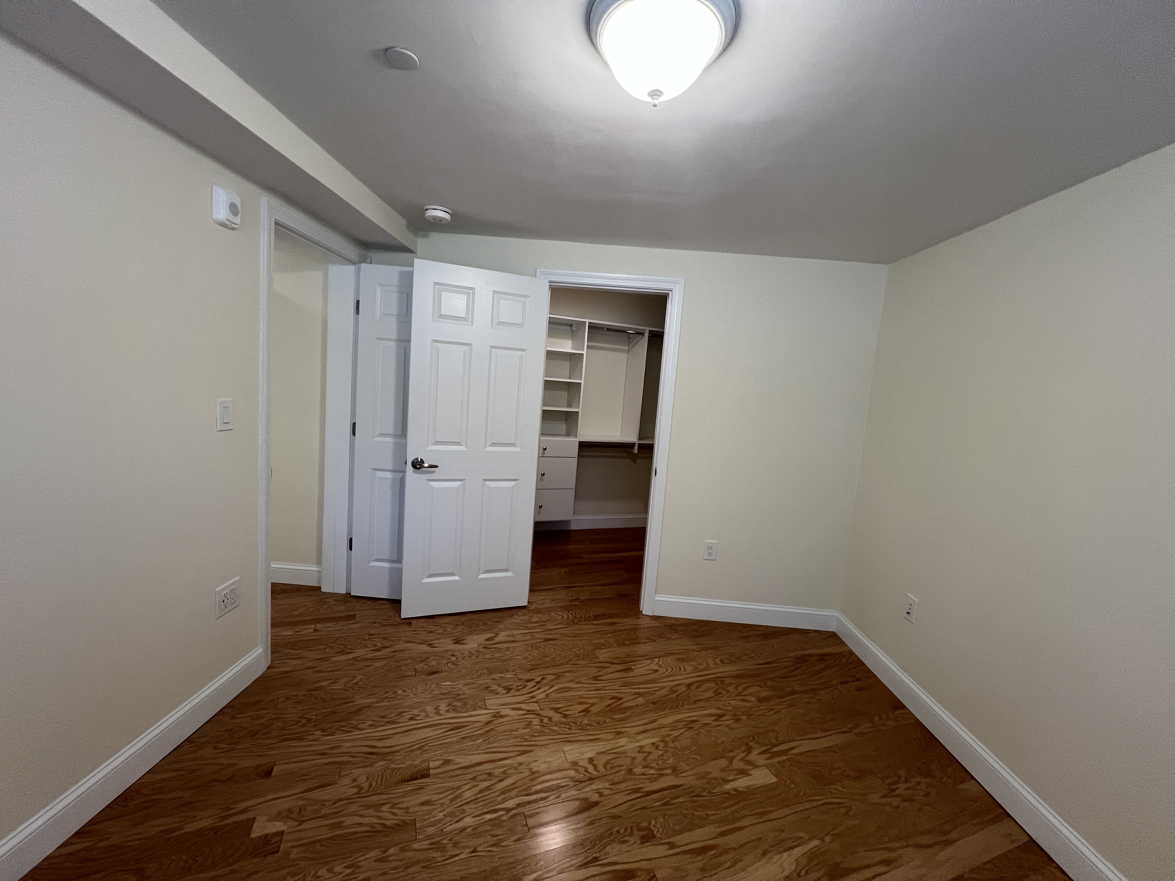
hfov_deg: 106.2
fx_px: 441
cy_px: 440
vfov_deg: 89.9
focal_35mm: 13
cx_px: 588
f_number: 1.8
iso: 160
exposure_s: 1/120
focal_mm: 1.57
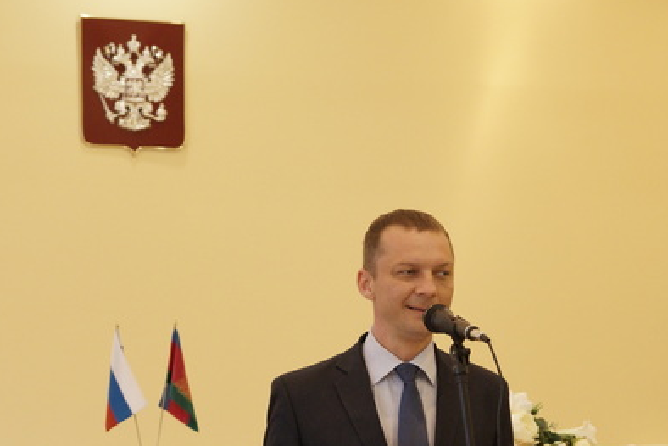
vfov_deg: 11.9
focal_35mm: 114
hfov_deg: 17.9
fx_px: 2116
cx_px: 333
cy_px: 444
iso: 1600
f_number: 4.5
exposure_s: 1/125
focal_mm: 50
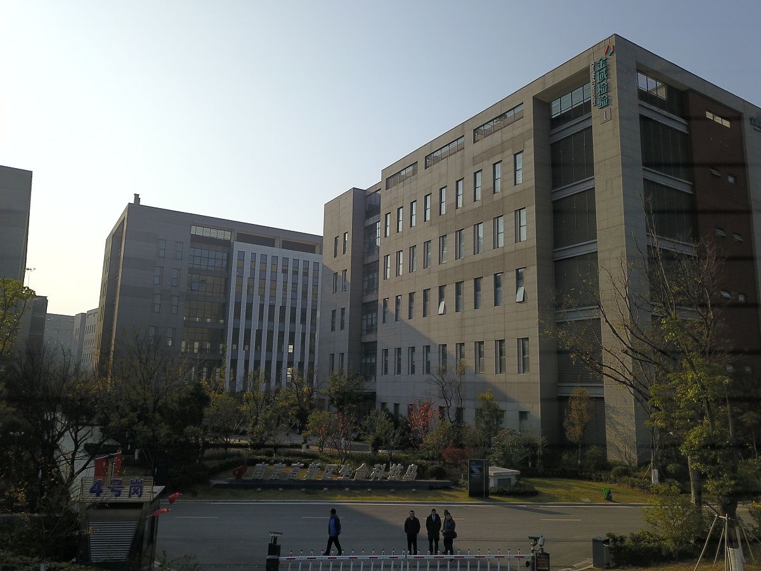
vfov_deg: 53.1
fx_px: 572
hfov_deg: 67.3
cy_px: 286
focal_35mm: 26
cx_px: 380
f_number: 2.2
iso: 100
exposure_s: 1/1988
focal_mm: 4.73
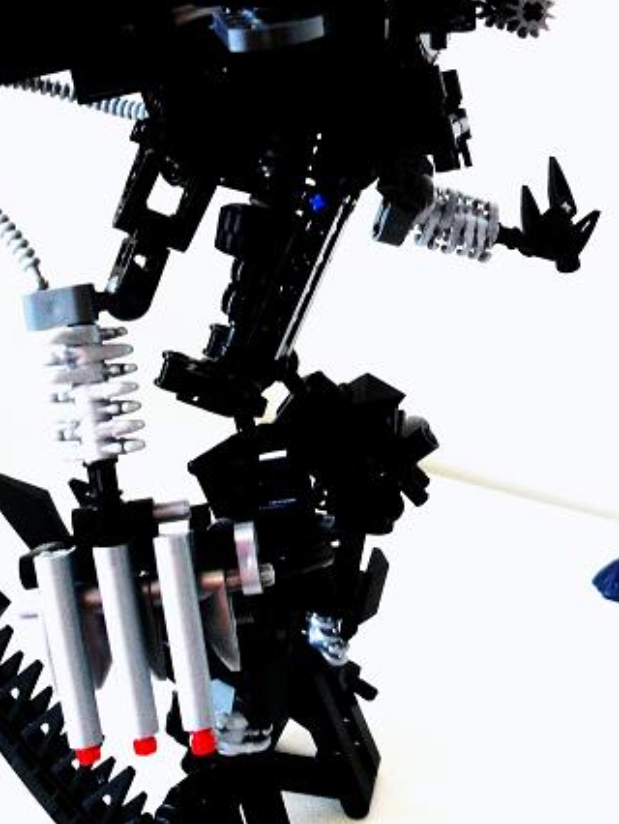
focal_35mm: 60
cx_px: 511
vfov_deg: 32.0
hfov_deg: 24.0
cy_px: 294
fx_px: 1429
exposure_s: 1/60
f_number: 2.8
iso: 200
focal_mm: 6.2
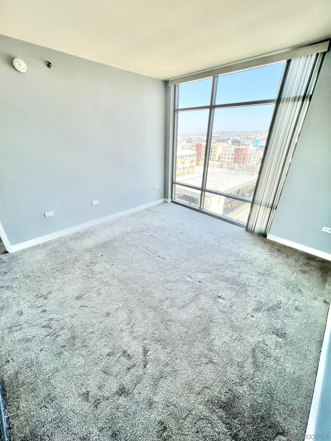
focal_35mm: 13
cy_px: 220
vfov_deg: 106.2
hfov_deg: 89.9
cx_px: 166
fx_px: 166
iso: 32
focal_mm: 1.57
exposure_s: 1/192
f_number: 1.8
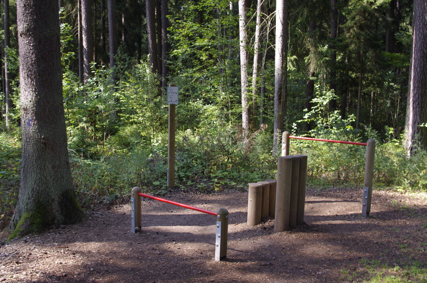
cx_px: 214
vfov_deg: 36.8
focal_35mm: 36
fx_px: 426
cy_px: 142
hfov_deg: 53.2
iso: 200
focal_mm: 24.38
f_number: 8
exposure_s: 1/50
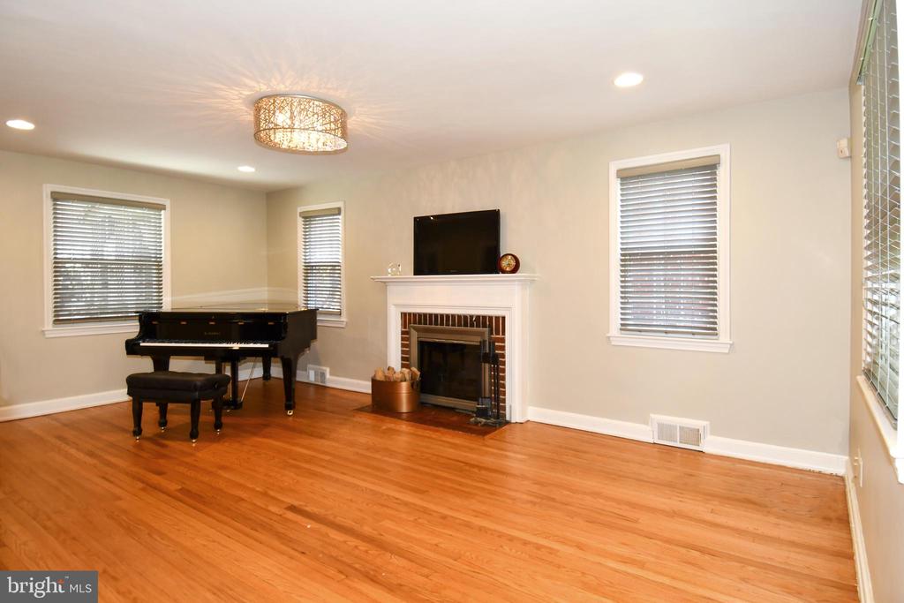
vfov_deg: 67.4
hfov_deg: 90.0
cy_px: 302
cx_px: 452
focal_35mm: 18
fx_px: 452
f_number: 4
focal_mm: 12
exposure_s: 1/60
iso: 500
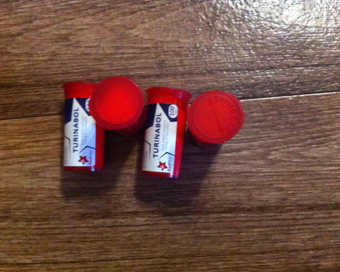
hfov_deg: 49.1
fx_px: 372
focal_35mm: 37
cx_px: 169
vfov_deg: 40.1
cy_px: 135
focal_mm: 3.85
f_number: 2.8
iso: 1000
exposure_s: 1/15
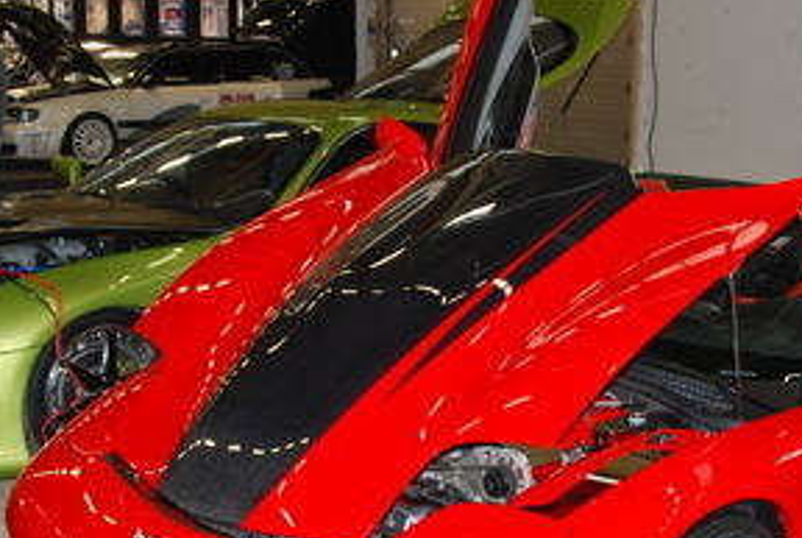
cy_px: 343
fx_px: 1339
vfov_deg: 22.6
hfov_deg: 33.3
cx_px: 440
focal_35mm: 60
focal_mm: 18
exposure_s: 1/60
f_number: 3.5
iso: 320
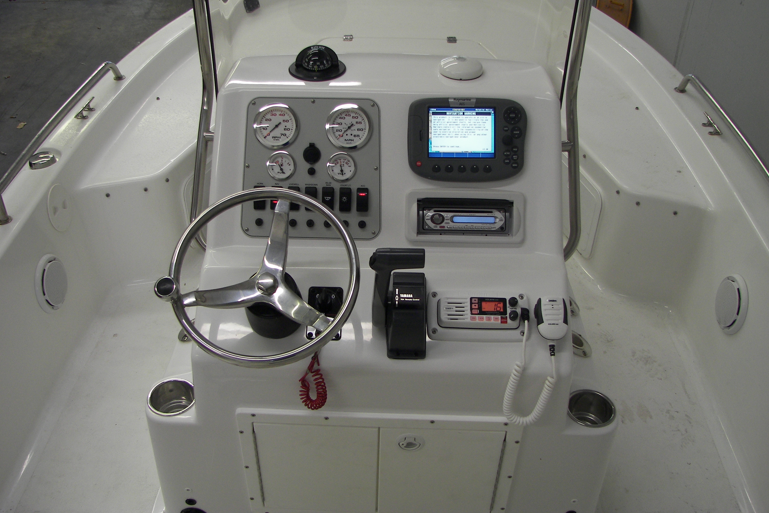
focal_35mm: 38
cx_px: 382
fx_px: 812
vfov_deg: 35.0
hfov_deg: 50.7
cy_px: 230
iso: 64
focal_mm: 6
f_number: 2.8
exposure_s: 1/40
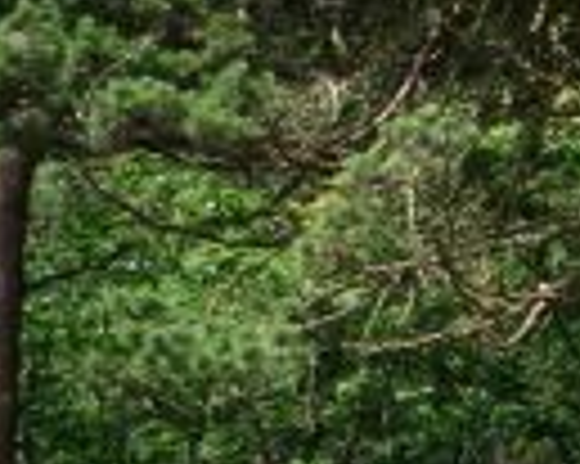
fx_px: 2093
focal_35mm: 122
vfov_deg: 12.5
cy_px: 9
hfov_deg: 13.0
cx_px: 1263
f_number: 13
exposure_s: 1/160
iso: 400
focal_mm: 28
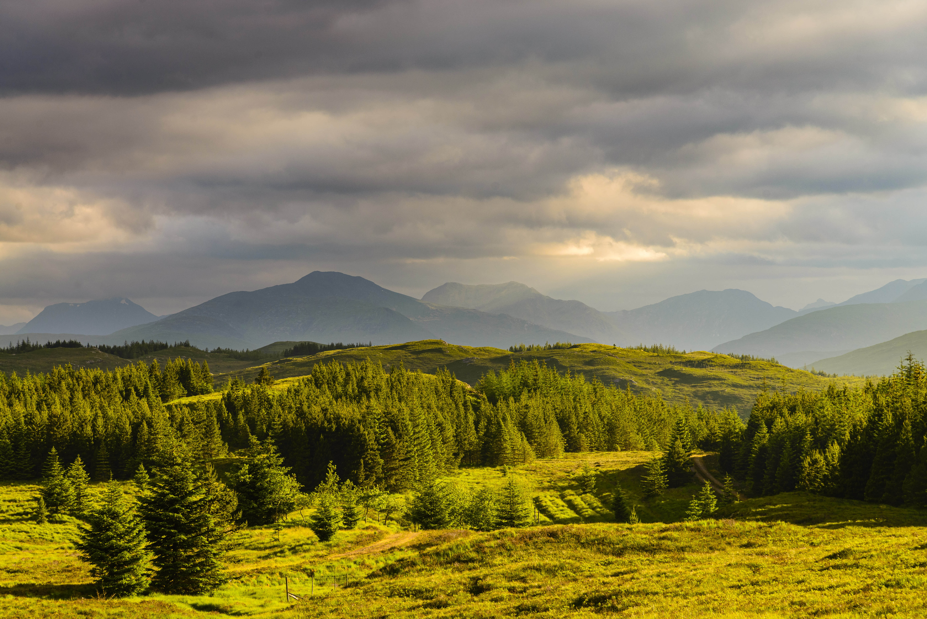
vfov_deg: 11.4
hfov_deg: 17.1
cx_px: 464
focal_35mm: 120
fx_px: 3091
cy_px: 310
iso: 200
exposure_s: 1/200
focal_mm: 120
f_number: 8
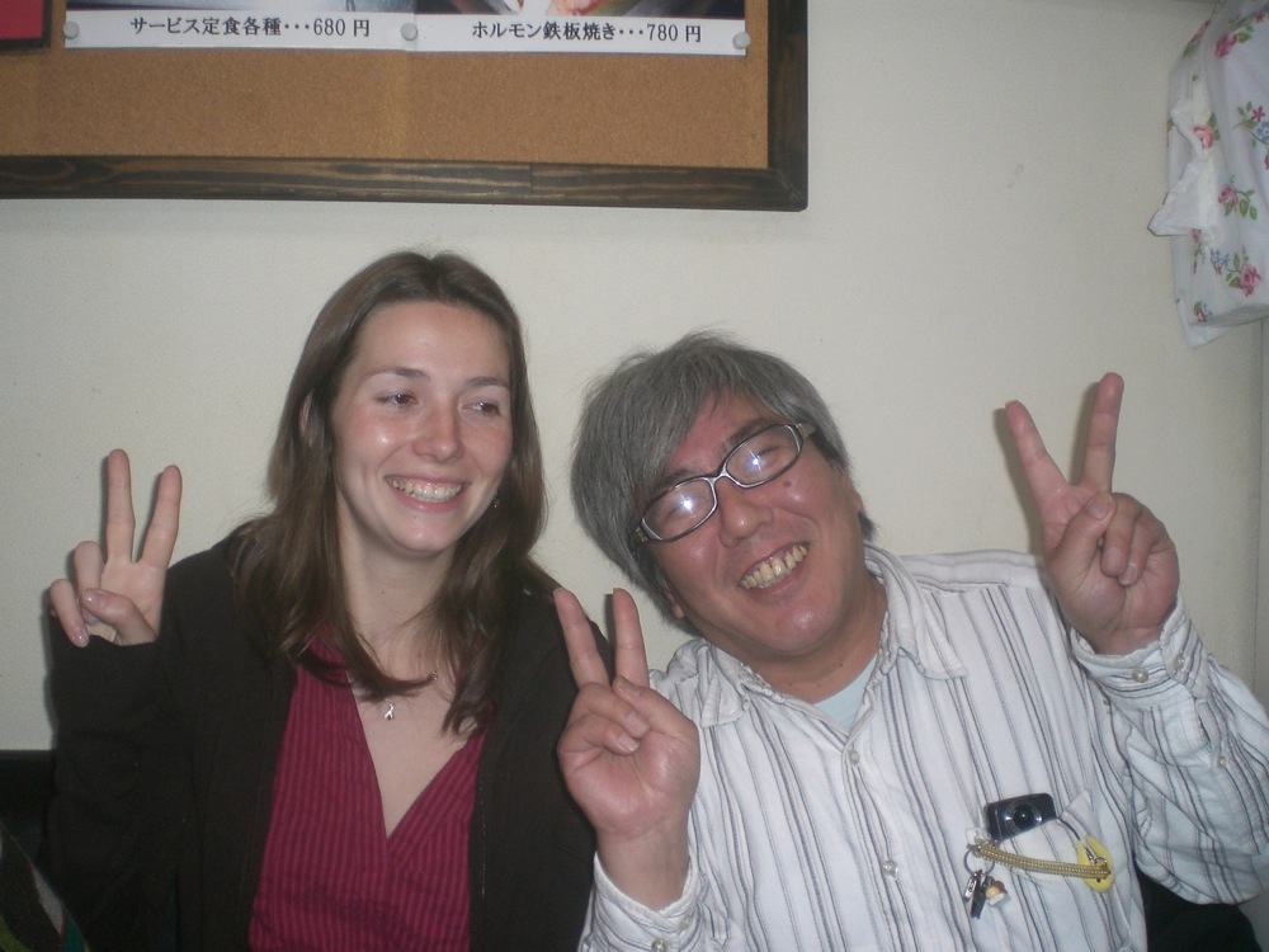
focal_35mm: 38
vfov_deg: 37.7
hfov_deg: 49.0
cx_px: 634
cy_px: 476
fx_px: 1393
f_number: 3.1
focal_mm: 6.3
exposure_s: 1/60
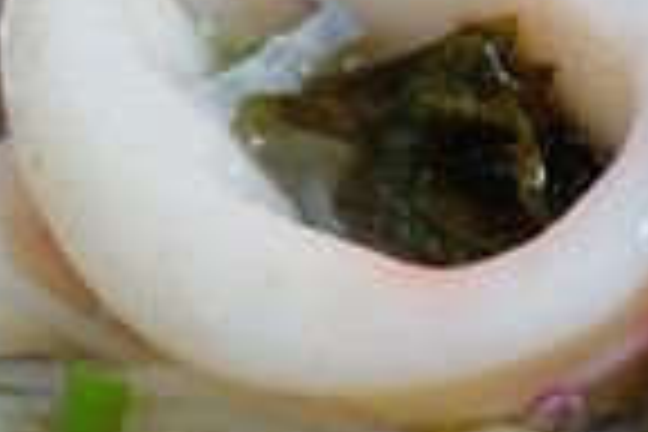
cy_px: 38
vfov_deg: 10.4
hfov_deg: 14.6
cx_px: 972
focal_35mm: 131
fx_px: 2358
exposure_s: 1/30
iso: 320
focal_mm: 10.51
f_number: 2.5
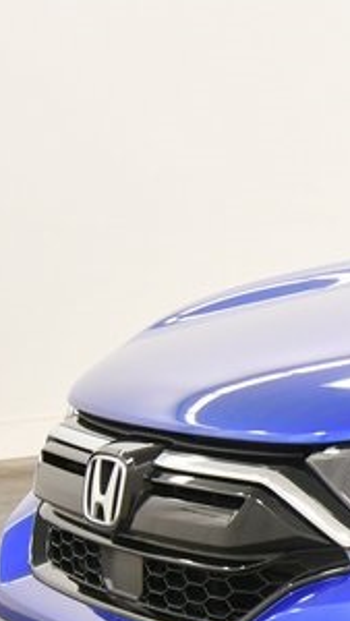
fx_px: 1648
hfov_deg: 10.6
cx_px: 806
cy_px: 492
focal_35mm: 100
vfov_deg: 21.1
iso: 1250
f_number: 5.6
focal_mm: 19
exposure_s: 1/125
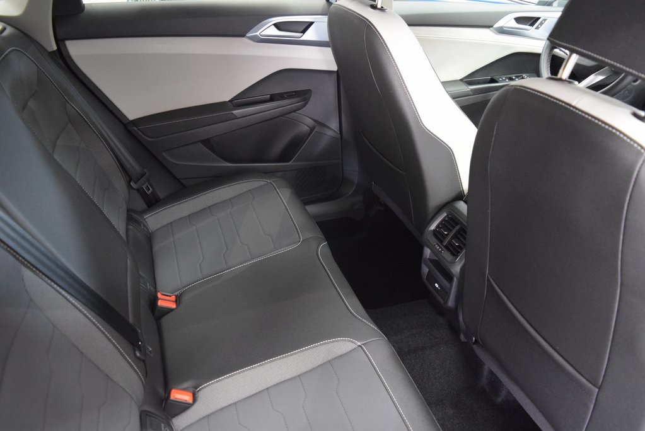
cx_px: 322
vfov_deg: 48.0
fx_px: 484
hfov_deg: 67.3
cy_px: 216
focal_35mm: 27
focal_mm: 18
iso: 3200
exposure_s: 1/20
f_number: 3.5
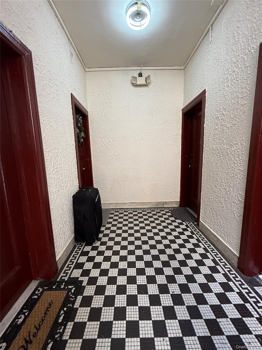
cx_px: 131
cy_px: 175
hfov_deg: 85.7
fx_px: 141
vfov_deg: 102.1
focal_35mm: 14
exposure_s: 1/60
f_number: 2.2
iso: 200
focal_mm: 2.22
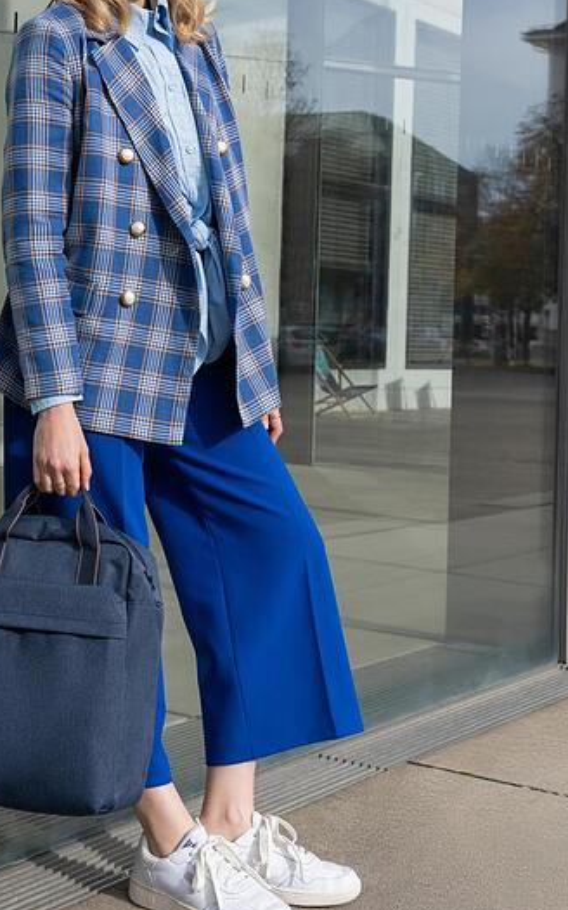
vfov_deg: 31.7
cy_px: 299
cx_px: 171
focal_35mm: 64
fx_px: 1586
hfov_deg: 20.2
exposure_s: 1/2000
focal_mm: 38
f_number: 6.3
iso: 320
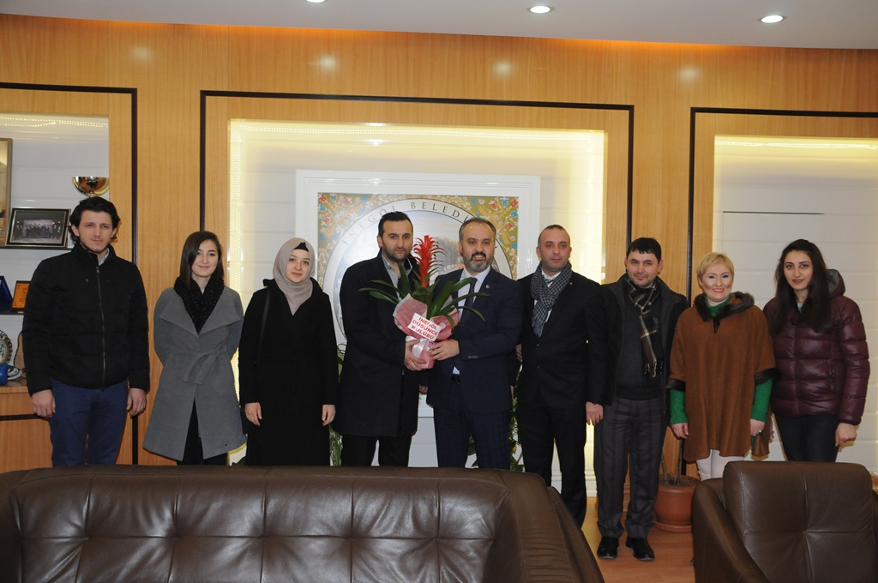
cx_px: 439
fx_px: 804
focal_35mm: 33
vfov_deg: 39.9
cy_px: 292
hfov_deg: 57.3
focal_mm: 22
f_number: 5
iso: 1000
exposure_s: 1/60
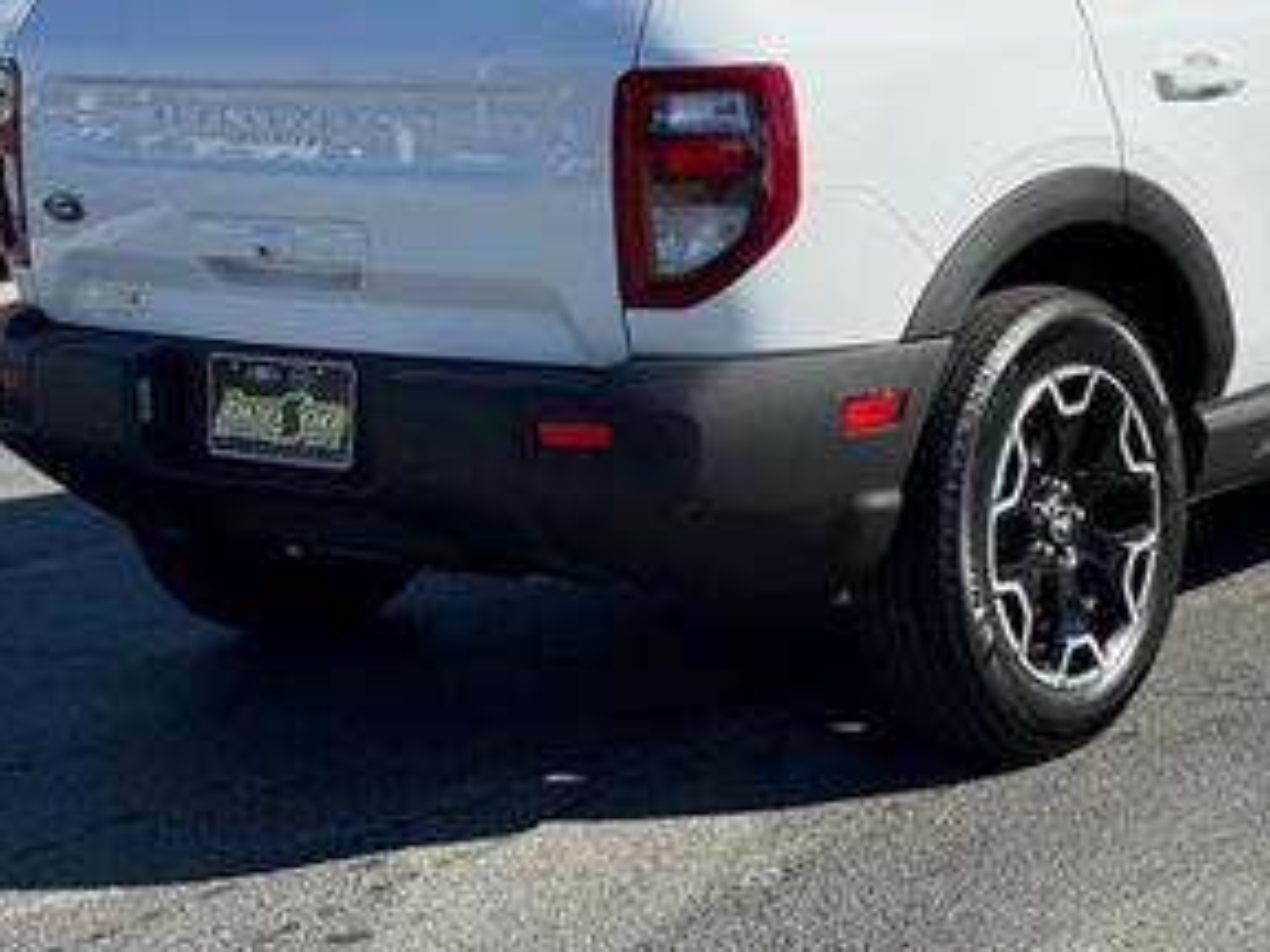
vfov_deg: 17.4
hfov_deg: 23.2
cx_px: 878
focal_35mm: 84
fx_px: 3082
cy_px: 163
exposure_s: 1/4608
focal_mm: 6.76
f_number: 1.78
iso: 64
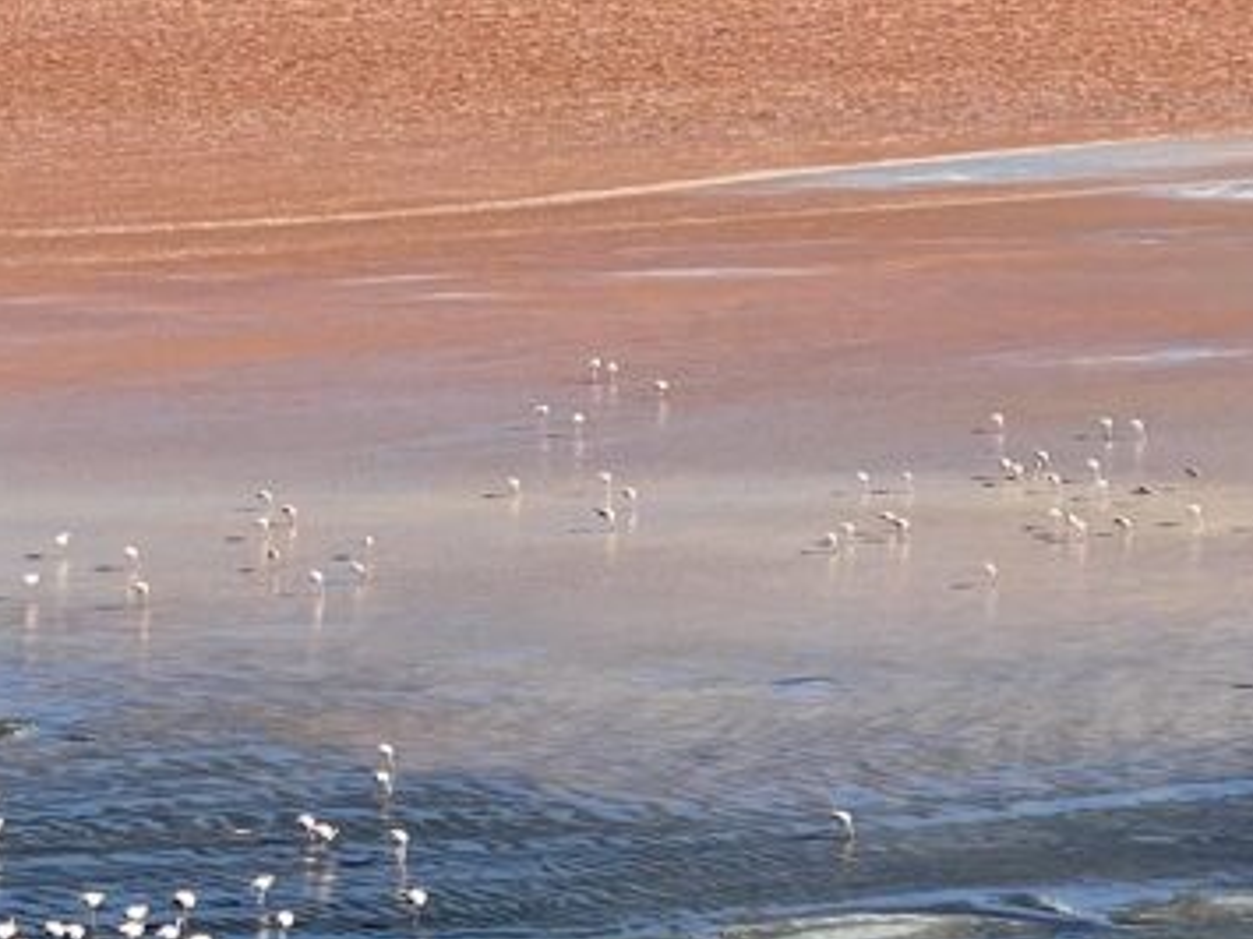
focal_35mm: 217
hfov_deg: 9.1
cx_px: 279
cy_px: 53
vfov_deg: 6.8
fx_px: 7852
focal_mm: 9
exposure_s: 1/840
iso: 32
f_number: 2.8
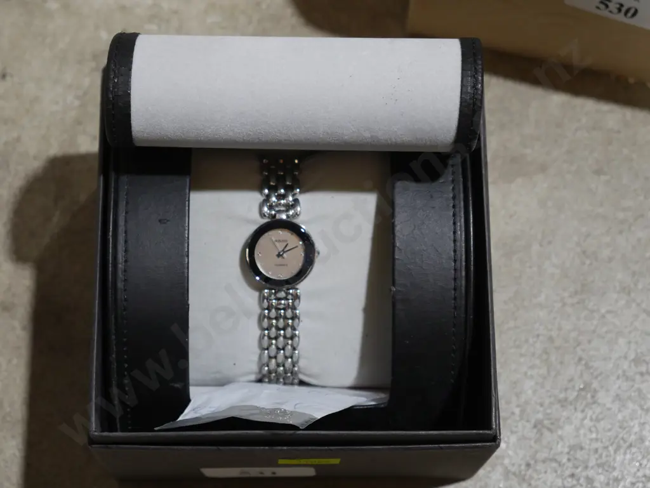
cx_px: 325
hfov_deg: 26.3
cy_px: 244
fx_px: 1390
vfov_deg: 19.9
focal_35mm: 74
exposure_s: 1/80
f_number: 5.5
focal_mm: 37
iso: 800
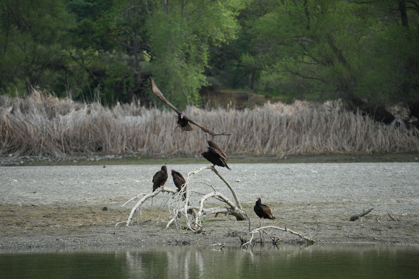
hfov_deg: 6.9
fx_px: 3491
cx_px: 210
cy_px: 140
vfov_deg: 4.6
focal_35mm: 300
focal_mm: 300
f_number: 7.1
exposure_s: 1/1000
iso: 800
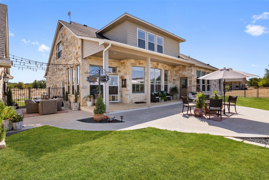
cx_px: 134
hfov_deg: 90.0
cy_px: 90
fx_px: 135
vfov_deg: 67.5
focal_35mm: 18
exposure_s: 1/125
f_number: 7.1
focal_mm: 18
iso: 250
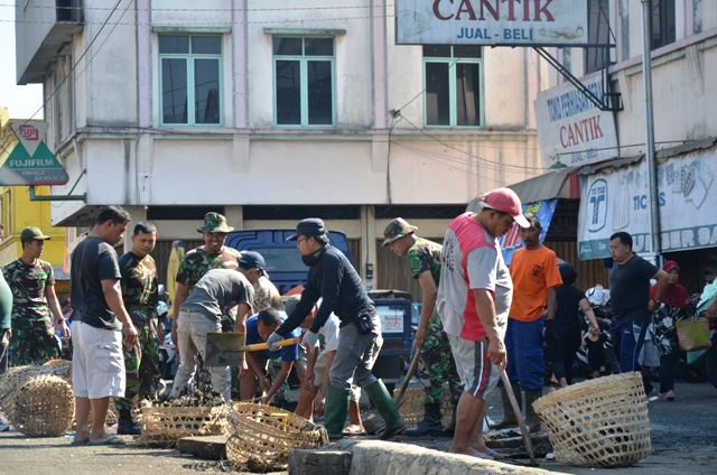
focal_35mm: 99
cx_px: 358
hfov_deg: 20.7
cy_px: 238
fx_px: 1968
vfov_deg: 13.8
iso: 100
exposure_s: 1/125
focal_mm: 66
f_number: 6.3
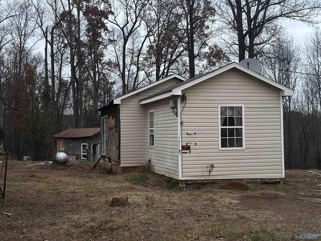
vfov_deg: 30.3
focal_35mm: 48
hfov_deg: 39.7
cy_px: 120
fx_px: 445
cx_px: 160
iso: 640
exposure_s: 1/30
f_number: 1.78
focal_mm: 6.86
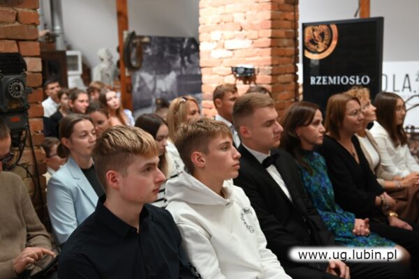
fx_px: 489
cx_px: 210
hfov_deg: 46.4
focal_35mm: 42
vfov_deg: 31.9
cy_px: 140
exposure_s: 1/50
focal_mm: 28
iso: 720
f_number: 2.8
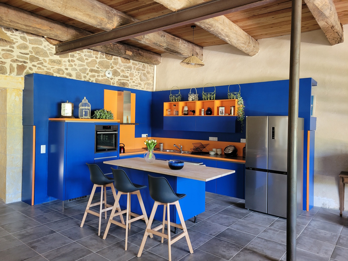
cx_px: 174
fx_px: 261
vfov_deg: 53.1
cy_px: 130
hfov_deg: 67.3
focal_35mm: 26
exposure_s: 1/50
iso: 250
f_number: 1.8
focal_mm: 5.4
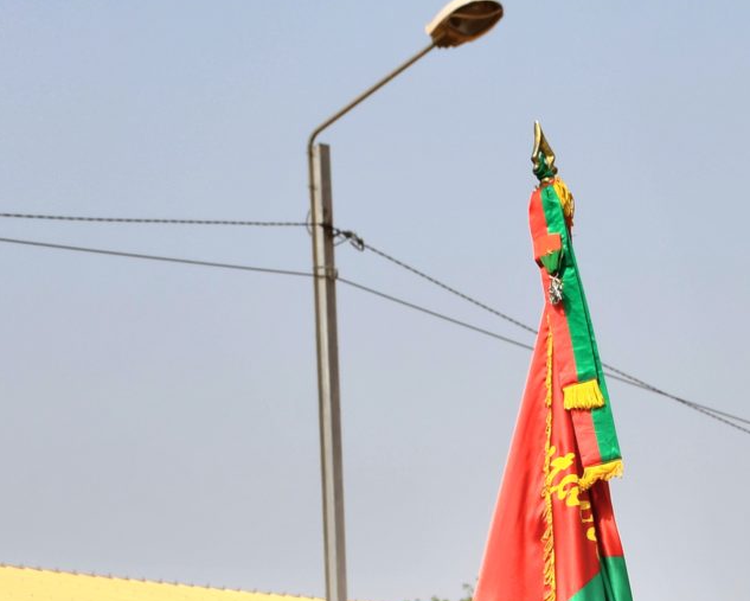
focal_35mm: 173
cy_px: 743
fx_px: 3842
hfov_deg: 11.1
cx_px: 678
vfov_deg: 8.8
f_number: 9
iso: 100
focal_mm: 38
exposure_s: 1/323
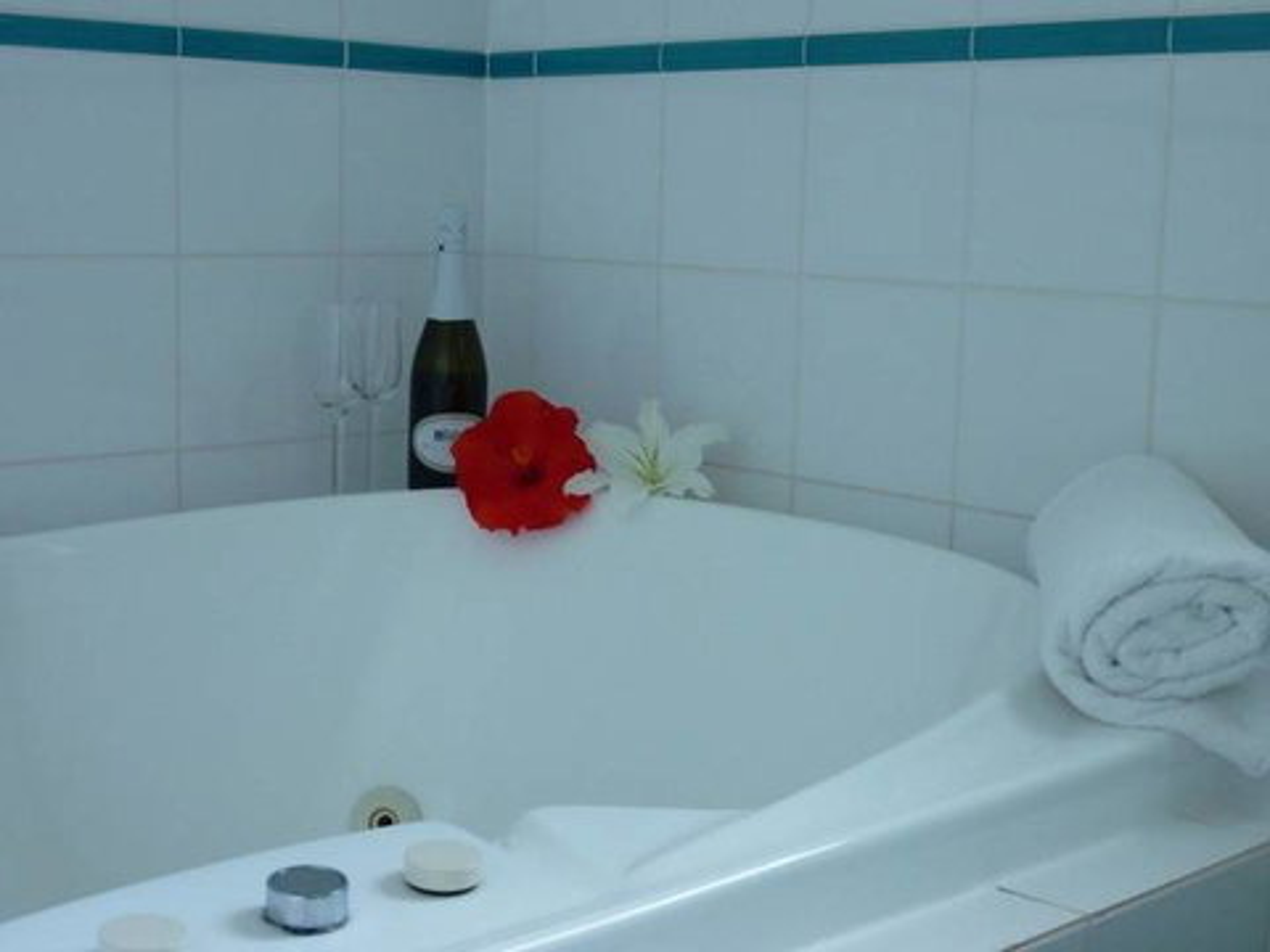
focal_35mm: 52
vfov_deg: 28.0
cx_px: 635
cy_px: 476
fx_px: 1908
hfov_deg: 36.8
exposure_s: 1/30
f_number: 3.8
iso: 400
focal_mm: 8.5
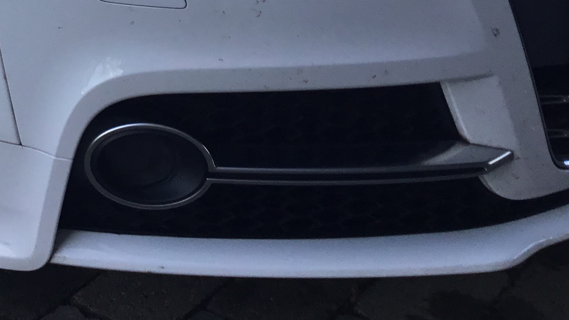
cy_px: -182
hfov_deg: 24.8
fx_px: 1237
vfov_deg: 13.7
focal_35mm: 82
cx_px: 10
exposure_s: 1/319
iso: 25
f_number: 2.4
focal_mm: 3.3
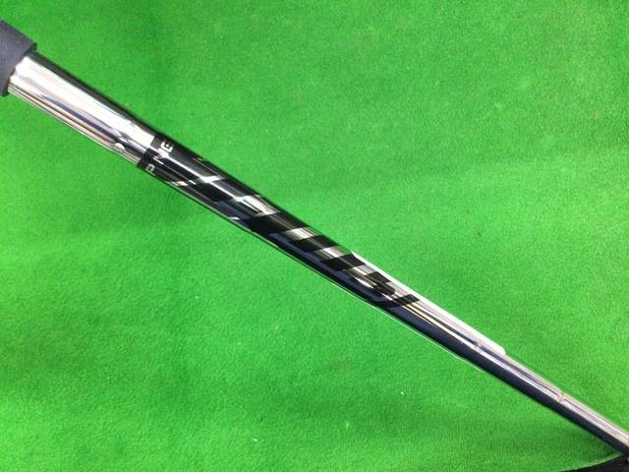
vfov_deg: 45.4
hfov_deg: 58.4
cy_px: 236
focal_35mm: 31
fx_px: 563
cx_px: 314
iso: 250
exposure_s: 1/30
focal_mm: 3.3
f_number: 2.4
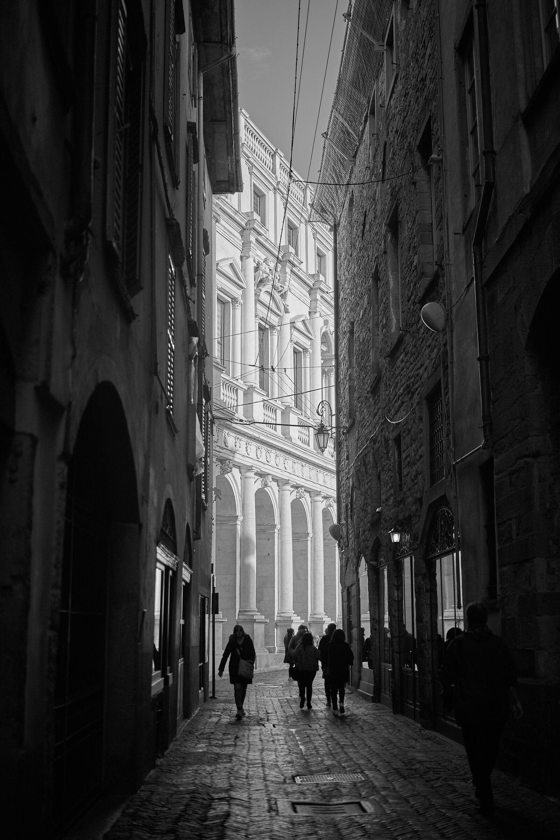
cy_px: 420
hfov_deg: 29.9
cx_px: 280
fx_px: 1050
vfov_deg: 43.6
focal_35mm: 45
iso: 100
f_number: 1.8
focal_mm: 45
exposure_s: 1/1600
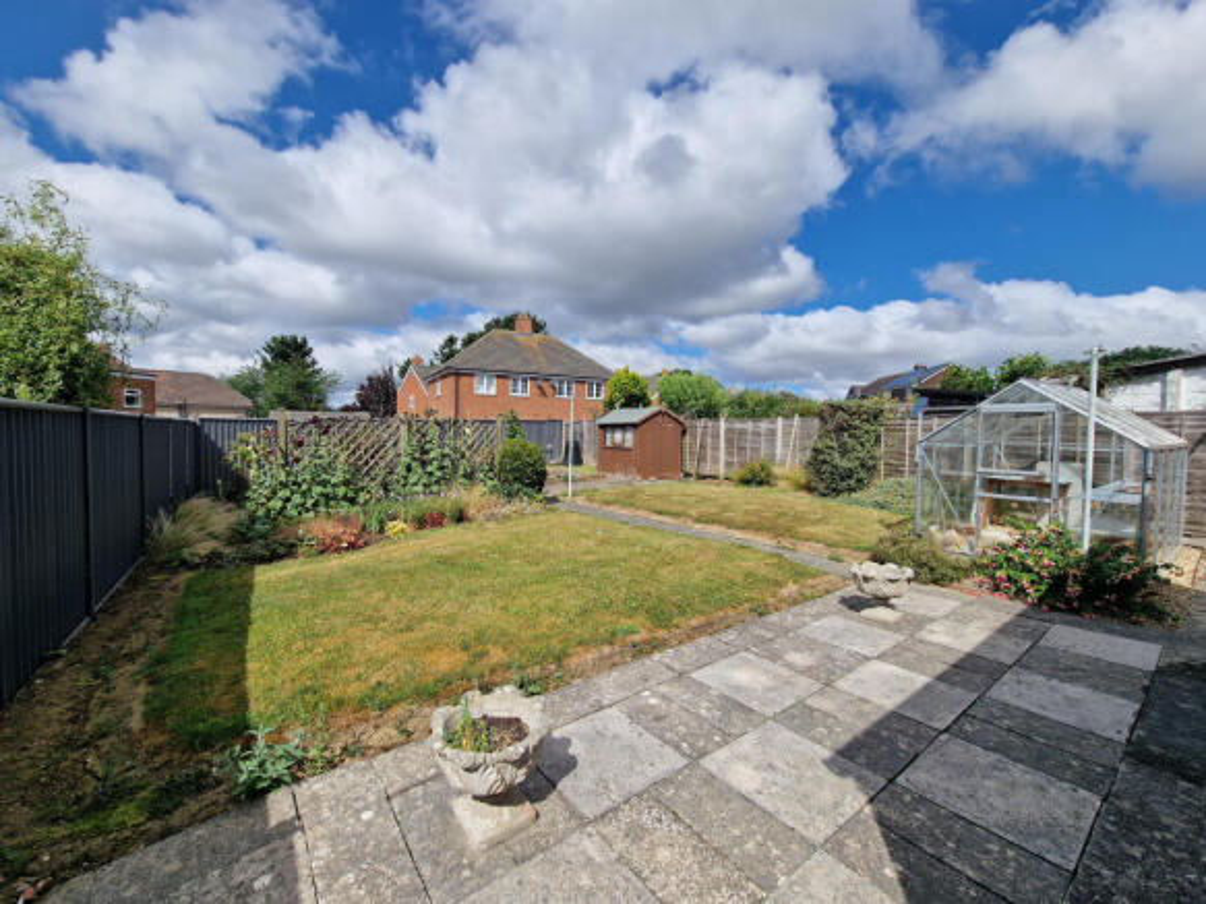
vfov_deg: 89.9
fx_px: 453
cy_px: 452
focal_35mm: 13
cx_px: 603
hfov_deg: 106.2
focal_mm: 2.2
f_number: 2.2
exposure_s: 1/3824
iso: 50
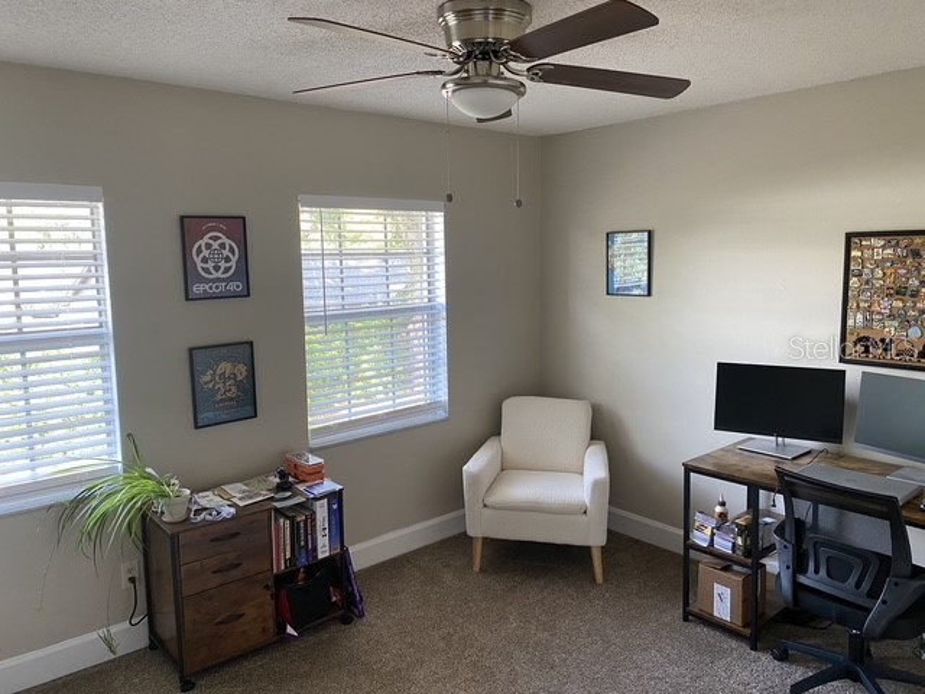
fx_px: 695
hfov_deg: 67.3
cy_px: 347
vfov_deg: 53.1
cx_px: 462
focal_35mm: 26
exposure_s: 1/60
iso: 100
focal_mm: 4.25
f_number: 1.8
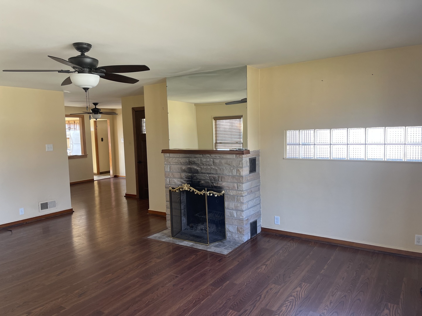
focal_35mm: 25
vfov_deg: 54.9
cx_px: 211
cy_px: 158
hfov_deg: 69.4
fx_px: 305
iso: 125
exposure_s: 1/121
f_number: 1.6
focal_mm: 5.1
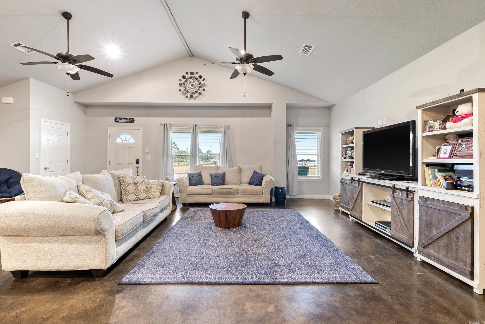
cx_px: 242
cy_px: 162
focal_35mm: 16
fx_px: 216
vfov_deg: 73.8
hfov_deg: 96.7
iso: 250
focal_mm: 16
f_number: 9
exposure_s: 2.5
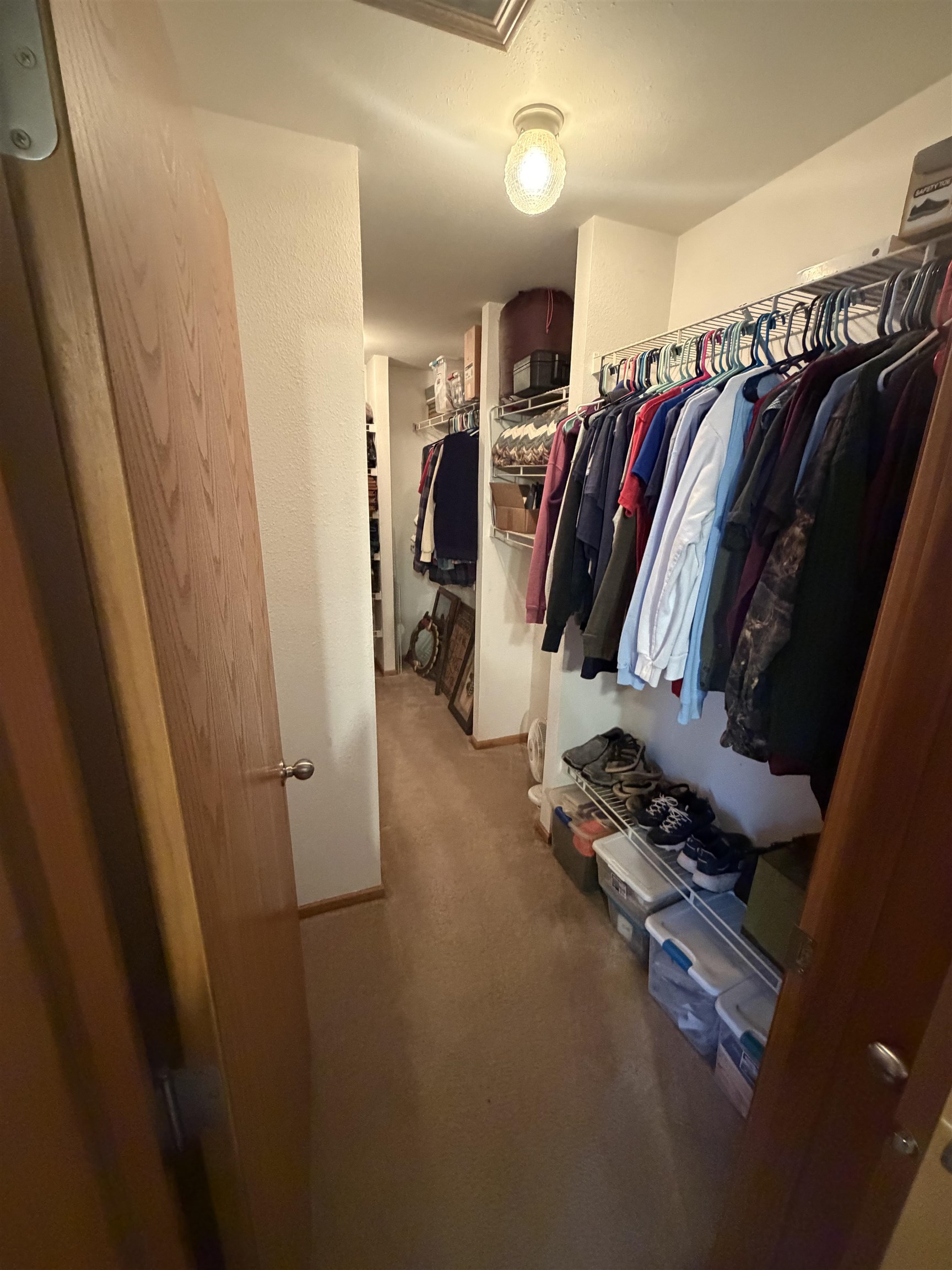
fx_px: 513
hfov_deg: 85.7
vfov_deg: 102.1
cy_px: 635
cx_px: 476
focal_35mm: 14
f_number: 2.2
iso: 1000
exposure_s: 1/60
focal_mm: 2.22
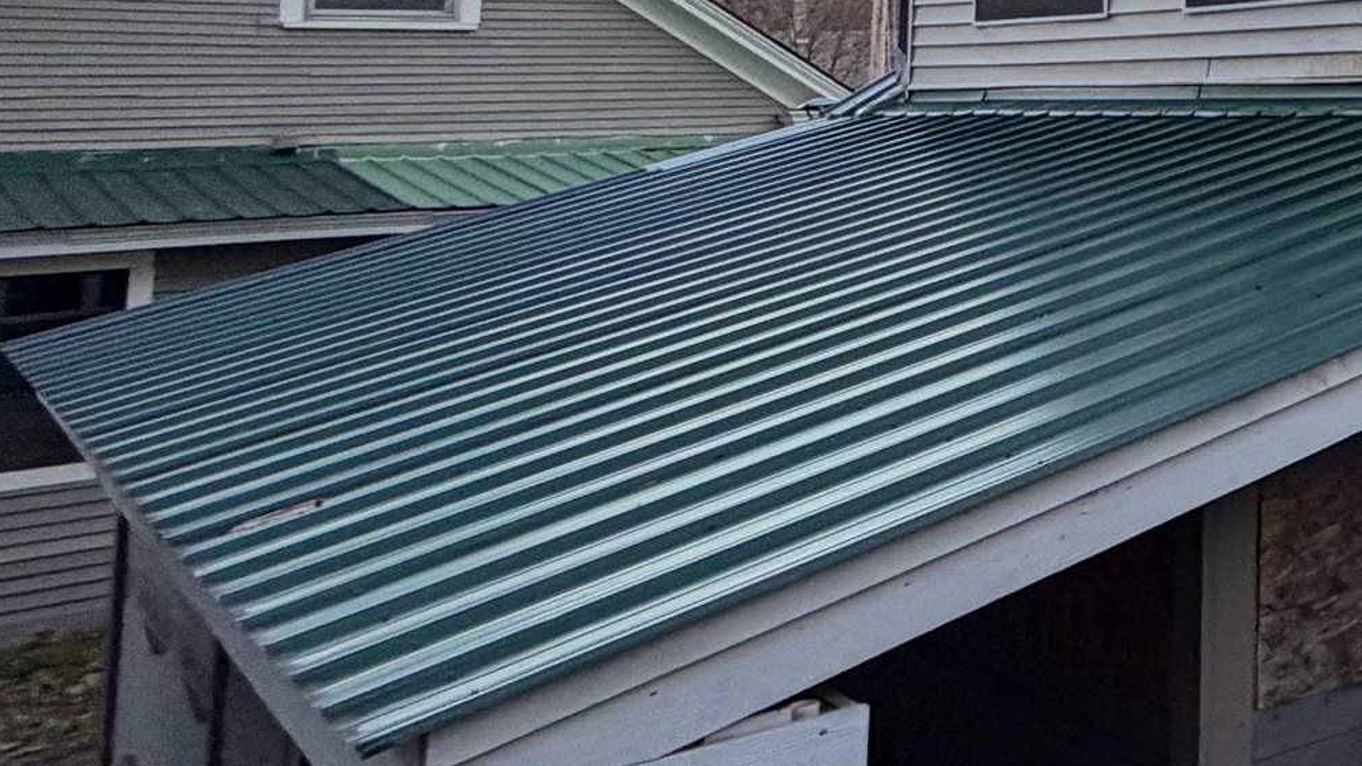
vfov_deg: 23.7
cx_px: 1865
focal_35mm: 47
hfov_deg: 31.2
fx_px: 1698
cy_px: -90
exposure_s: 1/121
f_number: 2.2
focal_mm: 2.22
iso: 80
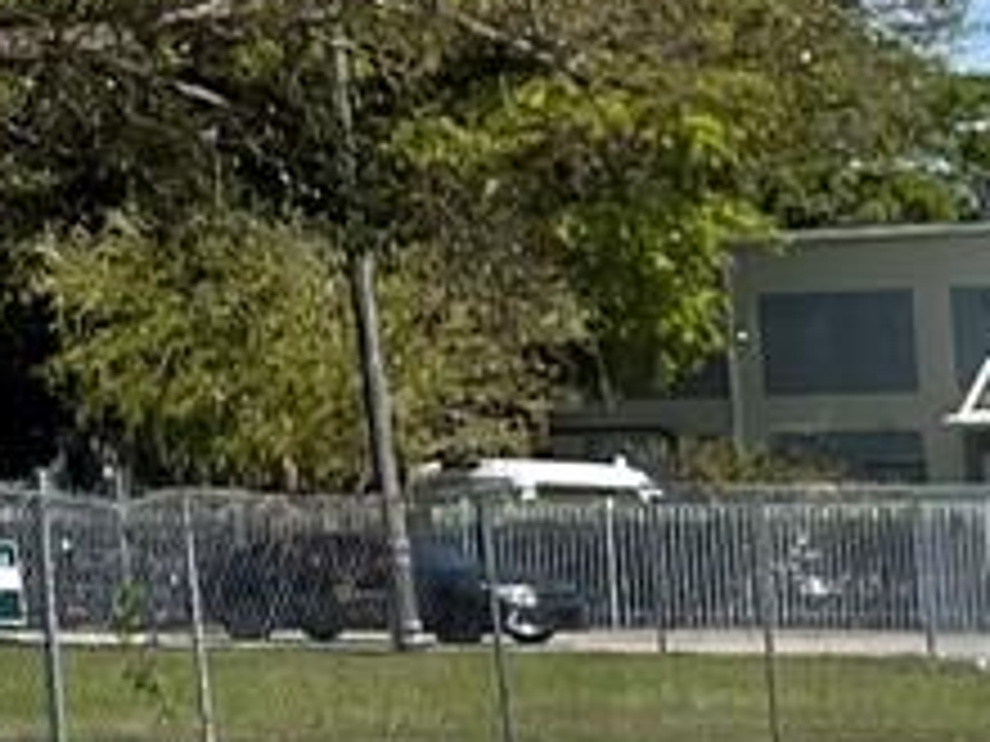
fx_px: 5405
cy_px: -103
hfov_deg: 8.3
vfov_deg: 7.8
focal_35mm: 189
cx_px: -2290
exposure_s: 1/4132
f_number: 1.6
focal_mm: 4.2
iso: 32
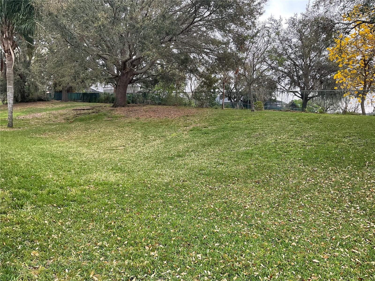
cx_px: 188
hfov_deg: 61.7
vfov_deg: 48.2
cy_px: 140
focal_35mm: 29
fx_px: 314
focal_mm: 3
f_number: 1.8
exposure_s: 1/122
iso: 32
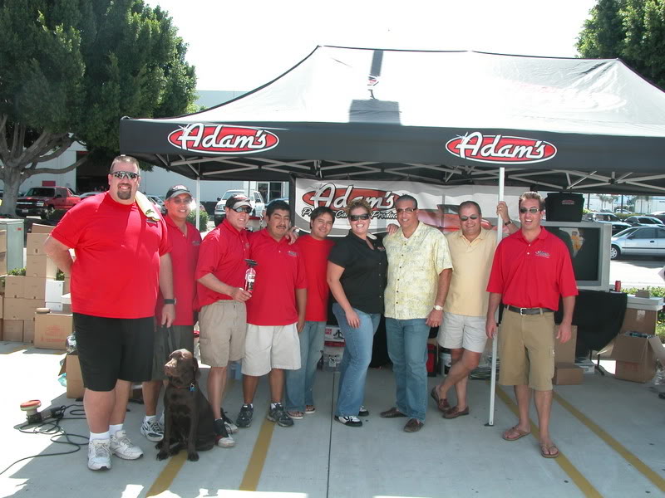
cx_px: 332
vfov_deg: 41.8
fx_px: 653
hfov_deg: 54.0
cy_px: 249
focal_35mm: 34
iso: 100
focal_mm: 8.9
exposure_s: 1/156
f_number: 5
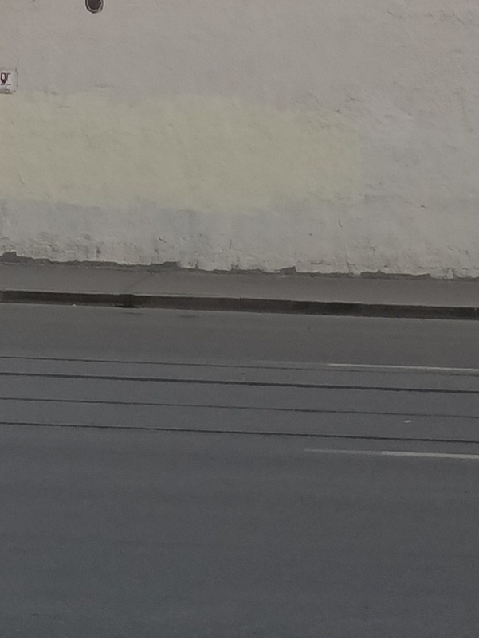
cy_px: -672
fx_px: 2121
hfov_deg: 12.7
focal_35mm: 115
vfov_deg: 14.1
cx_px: -4
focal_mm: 4.11
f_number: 1.6
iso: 99
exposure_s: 1/50
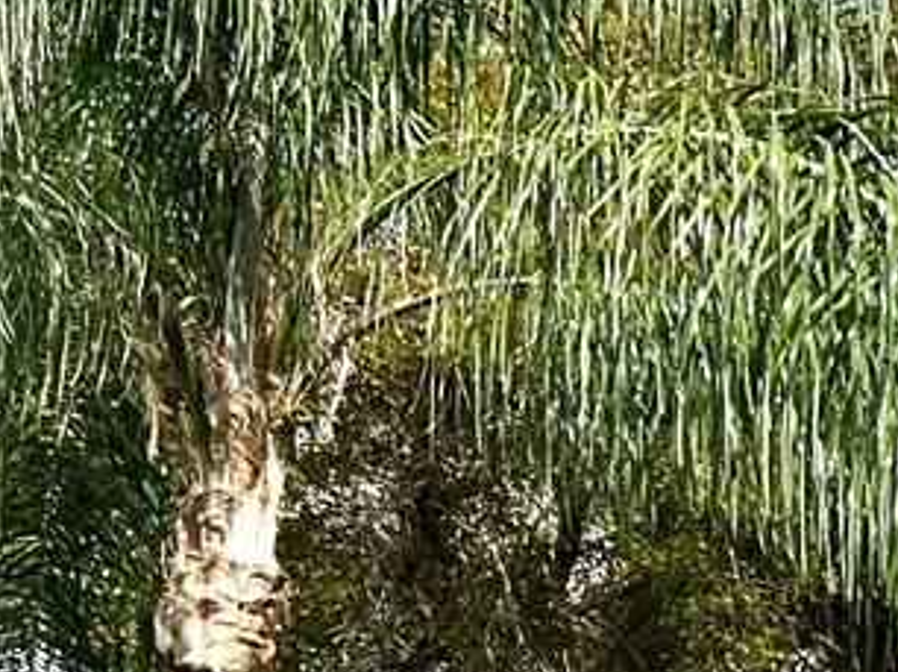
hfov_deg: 12.4
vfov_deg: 10.4
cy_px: 1071
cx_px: 1919
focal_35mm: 136
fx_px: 3525
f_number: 1.5
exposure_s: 1/4274
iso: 50
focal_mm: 5.7
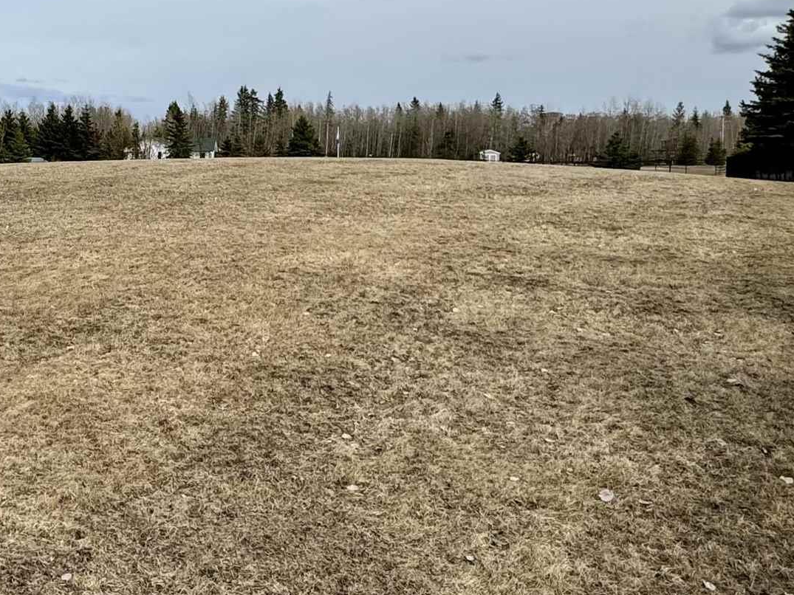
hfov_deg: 42.8
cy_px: 179
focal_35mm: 40
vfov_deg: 35.4
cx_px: 75
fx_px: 917
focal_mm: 2.22
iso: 50
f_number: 2.2
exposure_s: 1/2770
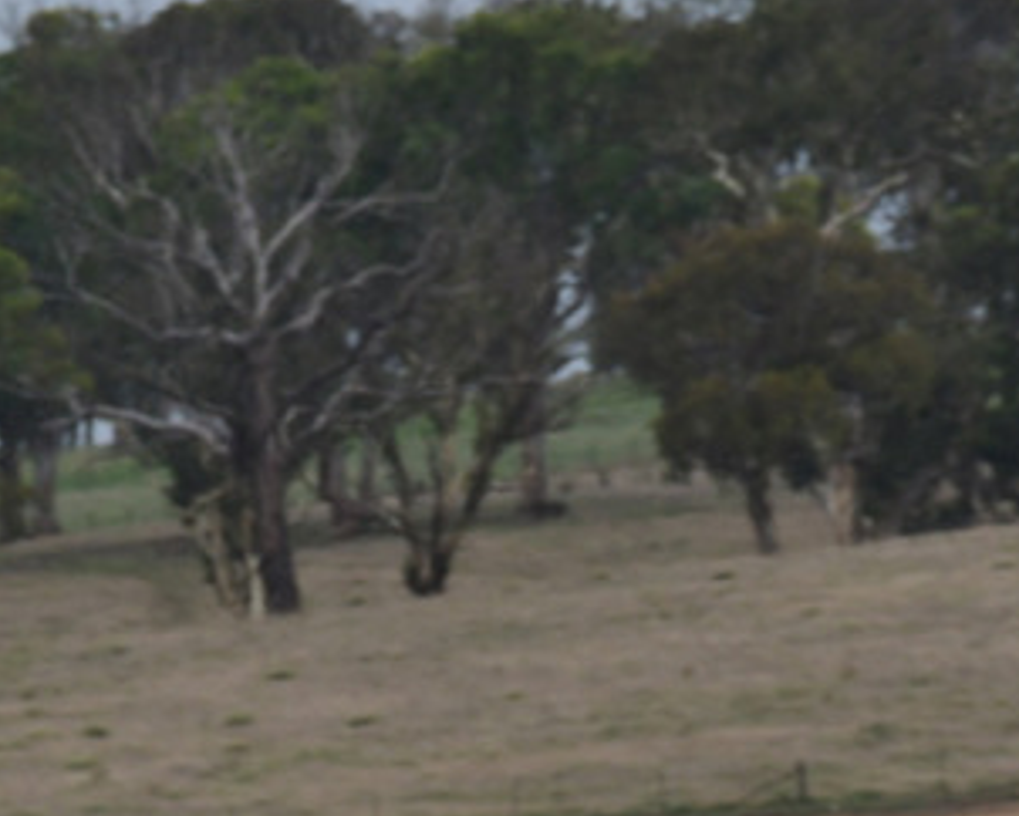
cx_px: 314
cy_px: 779
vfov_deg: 0.9
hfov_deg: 1.2
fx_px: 49492
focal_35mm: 1640
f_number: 13
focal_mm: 440
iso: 640
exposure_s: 1/640
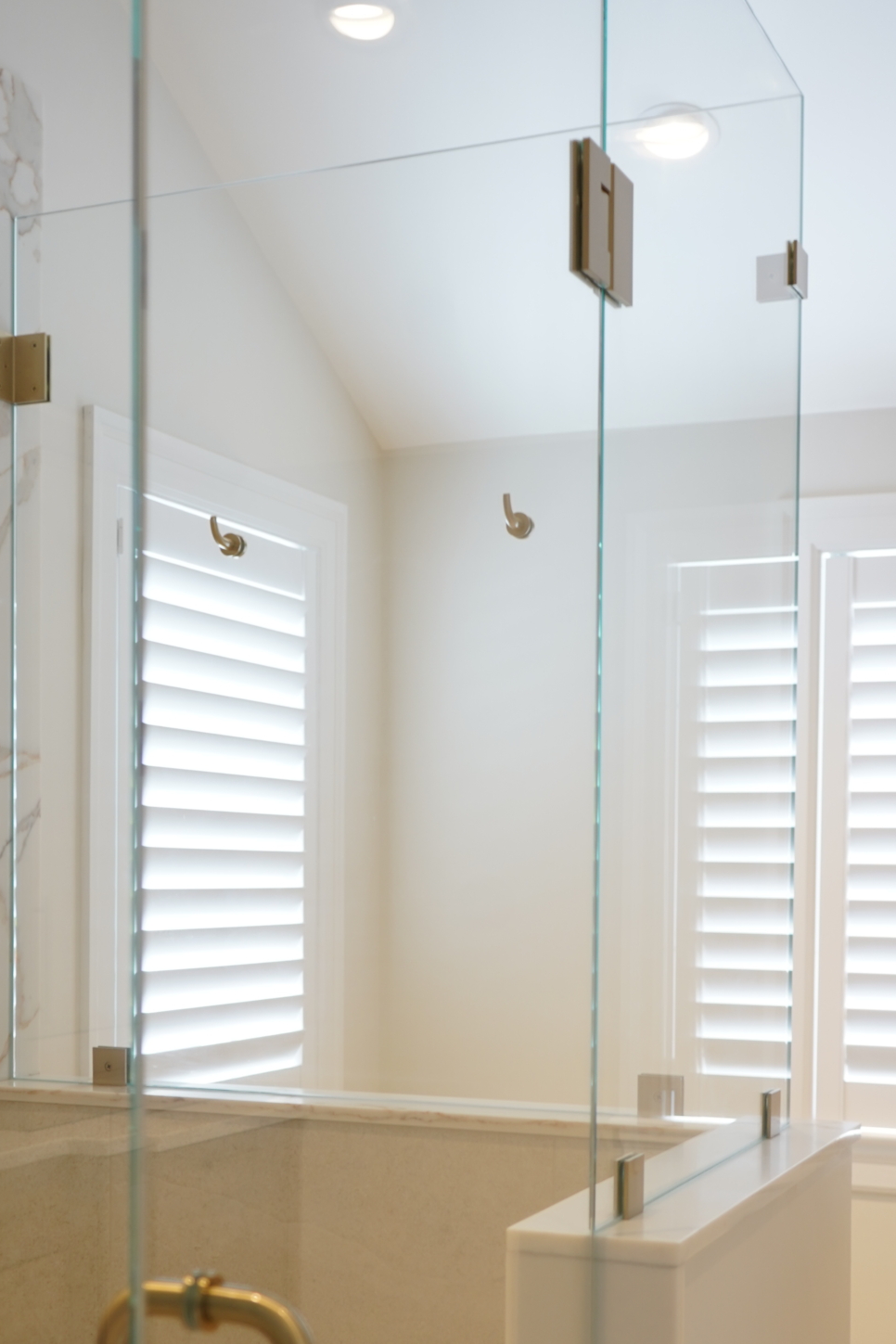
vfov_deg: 37.1
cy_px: 913
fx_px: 1979
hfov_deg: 25.3
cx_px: 277
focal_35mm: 53
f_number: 3.5
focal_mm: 30
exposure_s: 1/30
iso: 200
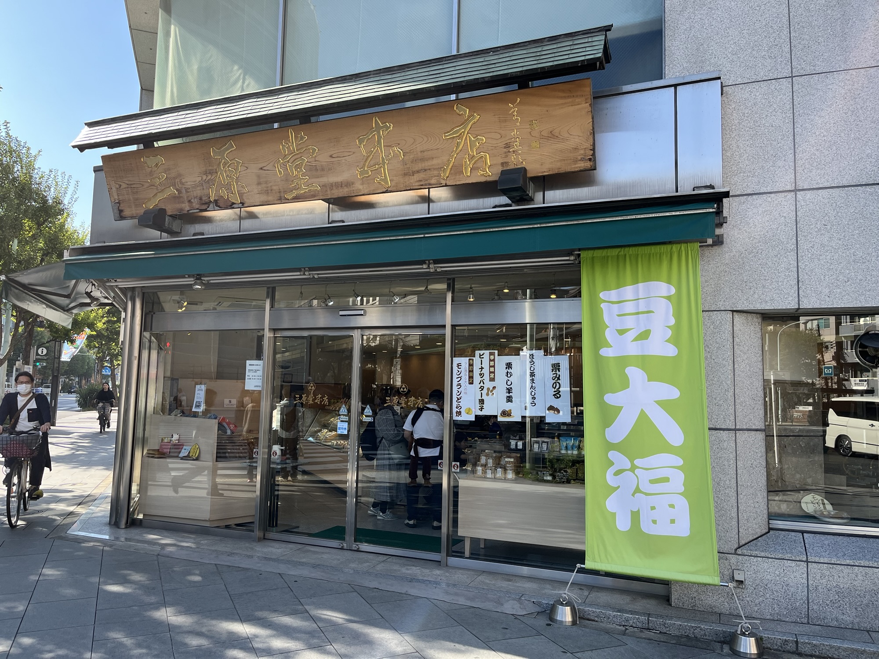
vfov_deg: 53.1
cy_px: 330
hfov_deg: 67.3
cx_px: 440
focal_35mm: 26
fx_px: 660
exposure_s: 1/833
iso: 50
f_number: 1.6
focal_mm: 5.1
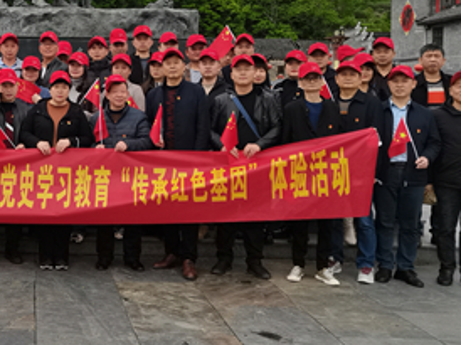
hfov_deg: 31.8
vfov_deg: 25.4
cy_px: 94
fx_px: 758
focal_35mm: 57
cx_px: 29
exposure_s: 1/705
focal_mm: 5.58
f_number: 1.8
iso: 50
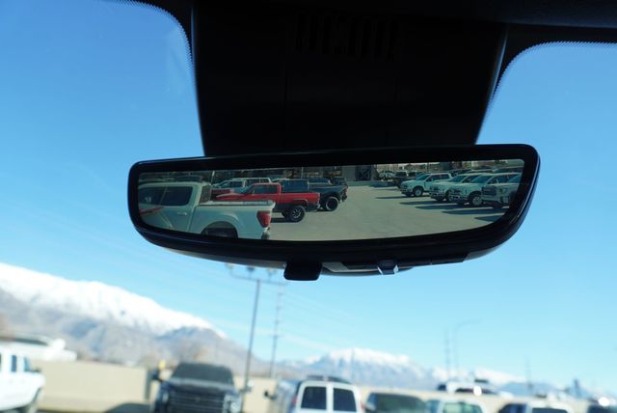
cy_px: 206
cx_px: 308
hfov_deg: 73.7
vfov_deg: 53.2
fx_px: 412
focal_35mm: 24
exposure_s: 1/160
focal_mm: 16
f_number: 6.3
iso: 100
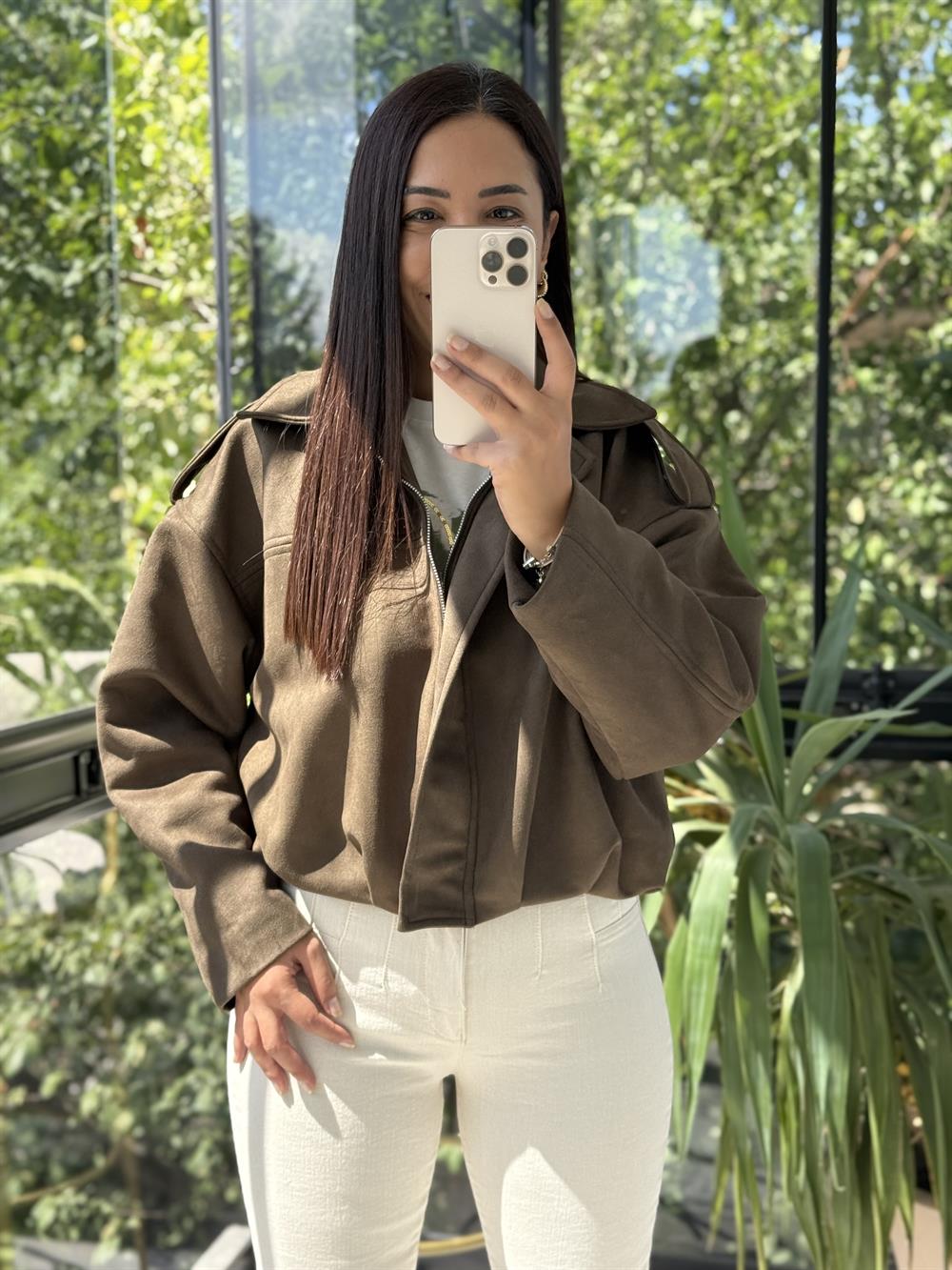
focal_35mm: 48
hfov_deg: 30.3
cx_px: 476
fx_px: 1760
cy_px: 635
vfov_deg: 39.7
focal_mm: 6.76
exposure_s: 1/587
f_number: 1.78
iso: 100
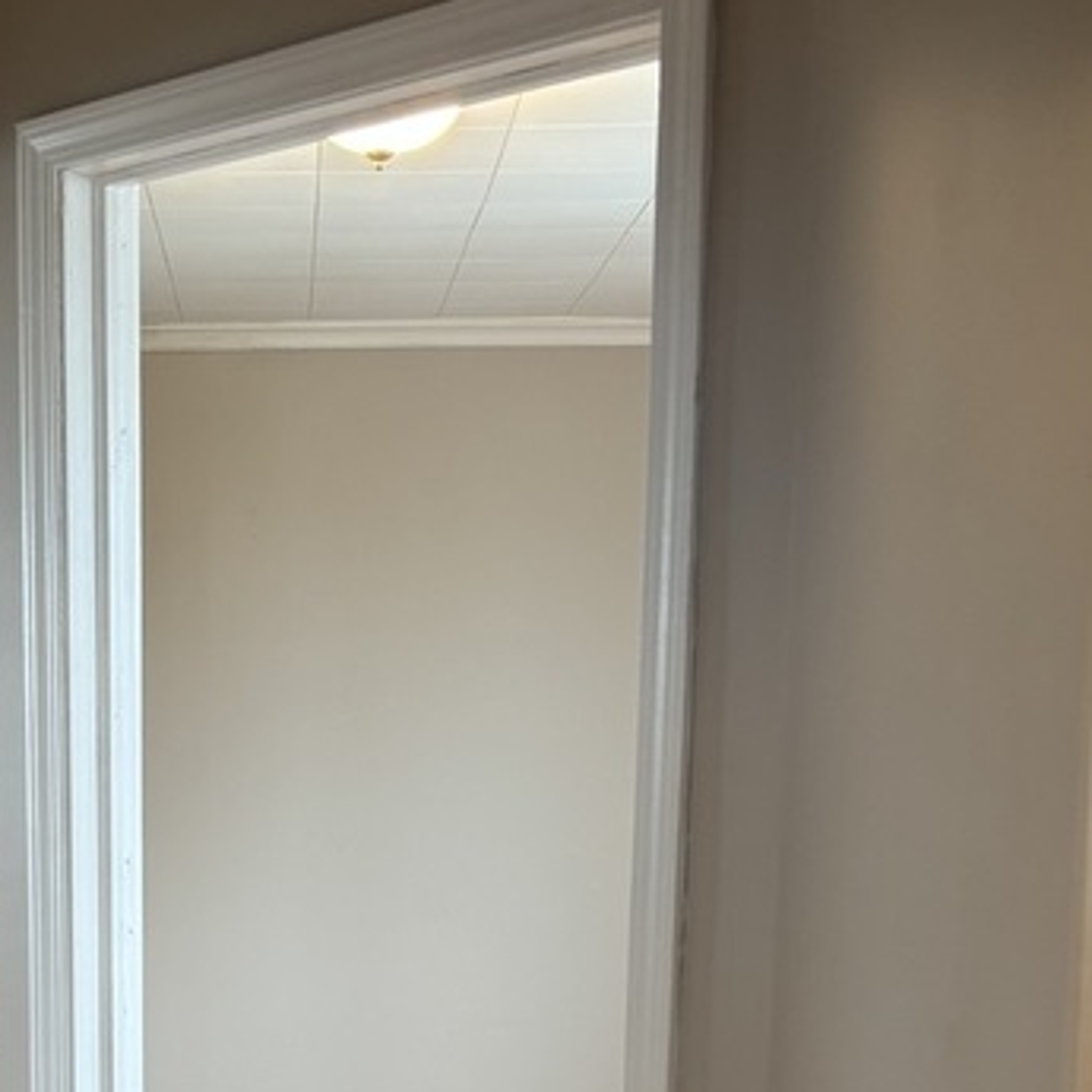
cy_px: 1200
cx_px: 120
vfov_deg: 22.6
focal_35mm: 72
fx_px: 2570
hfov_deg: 23.4
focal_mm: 5.96
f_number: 1.6
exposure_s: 1/60
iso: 100
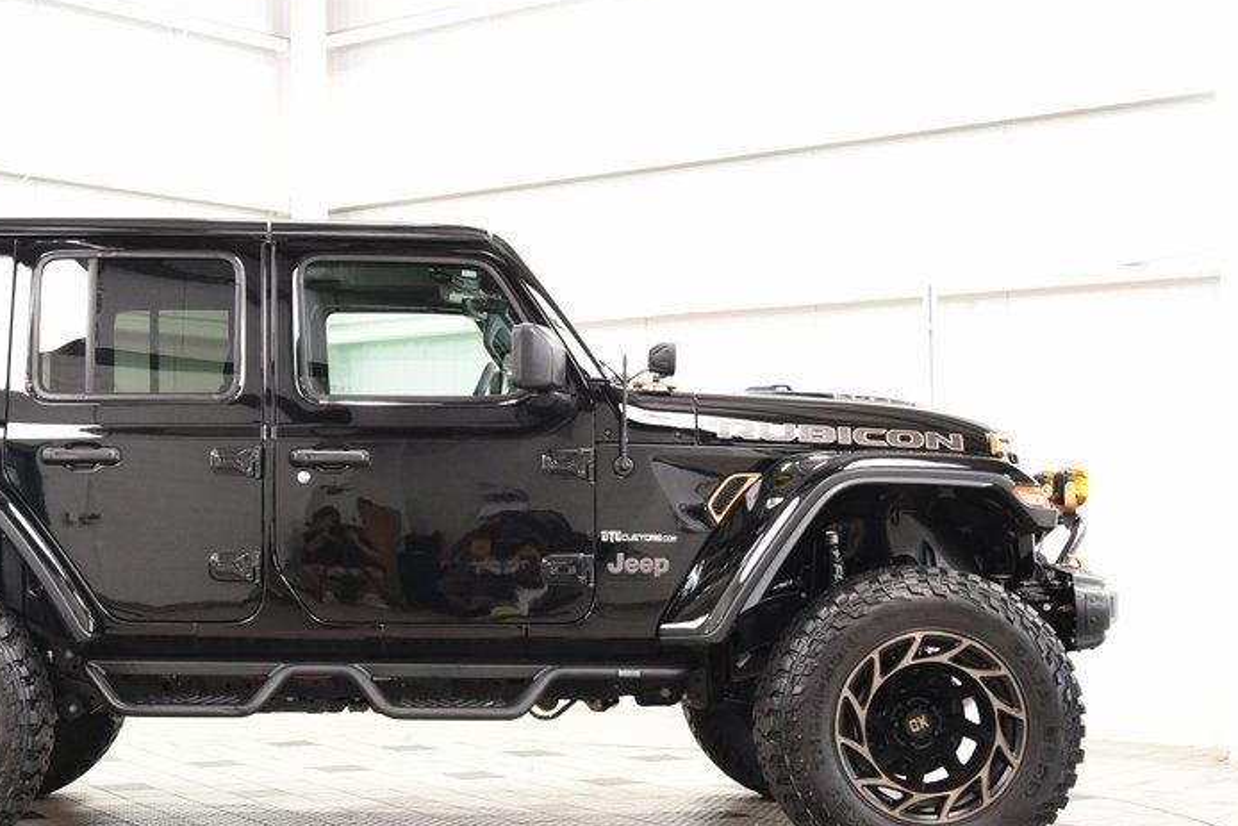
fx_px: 2132
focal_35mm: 62
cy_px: 497
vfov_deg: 21.9
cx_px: 346
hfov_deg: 31.9
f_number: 5
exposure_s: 1/30
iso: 1600
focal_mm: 28
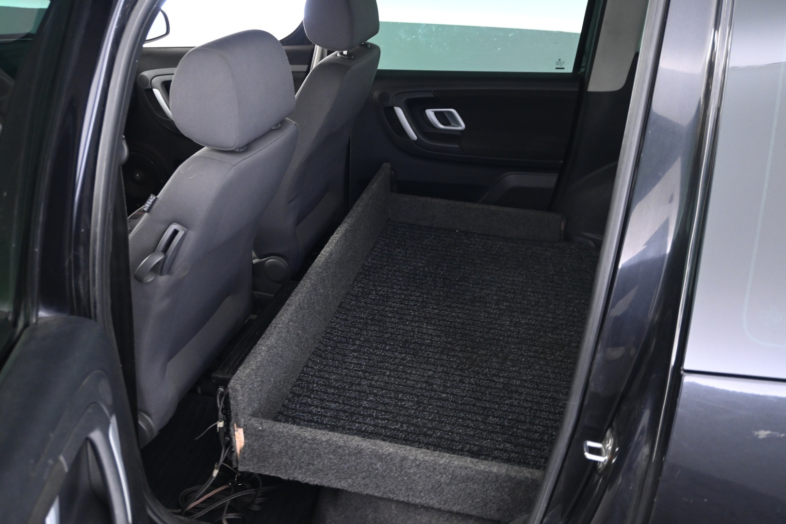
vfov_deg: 41.7
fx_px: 688
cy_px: 262
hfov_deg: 59.5
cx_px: 393
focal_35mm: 32
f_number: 4
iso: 1600
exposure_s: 1/5
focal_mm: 21
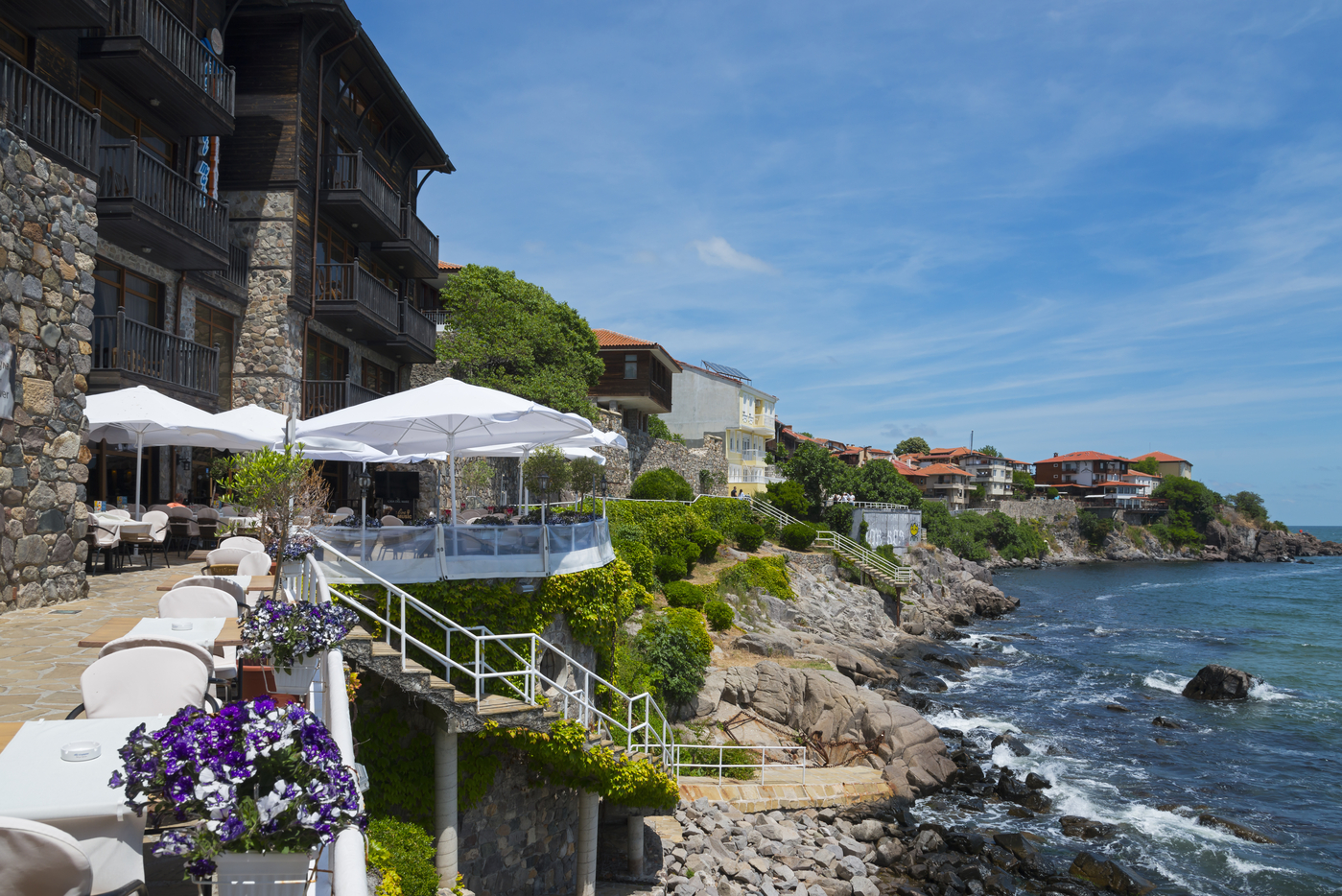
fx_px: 895
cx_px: 671
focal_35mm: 24
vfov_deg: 53.2
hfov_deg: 73.7
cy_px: 448
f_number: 11
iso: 200
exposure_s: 1/500
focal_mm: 24
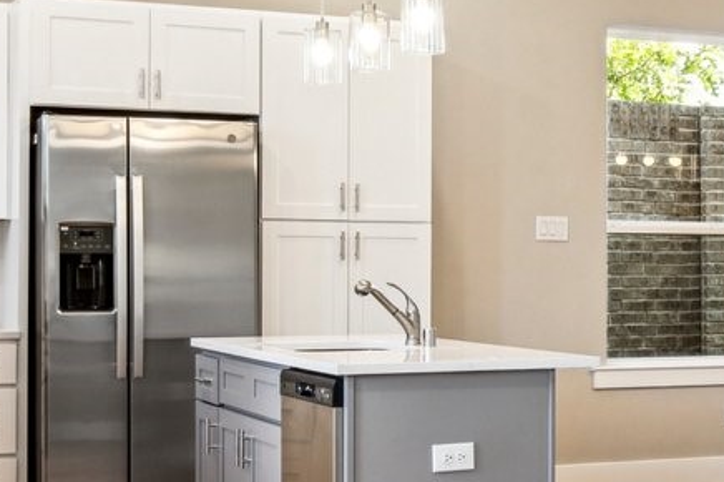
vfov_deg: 14.5
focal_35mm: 94
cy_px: 247
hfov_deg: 20.3
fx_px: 1889
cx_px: 878
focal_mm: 20
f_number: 8
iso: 400
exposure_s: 1/30
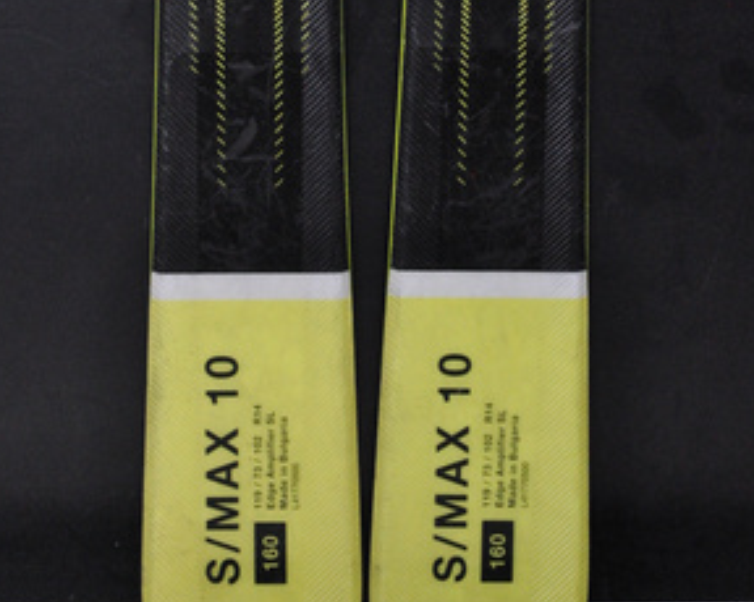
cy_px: 31
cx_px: 376
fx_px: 3925
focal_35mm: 176
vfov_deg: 8.7
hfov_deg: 11.0
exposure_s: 1/125
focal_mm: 80
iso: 3200
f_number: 8
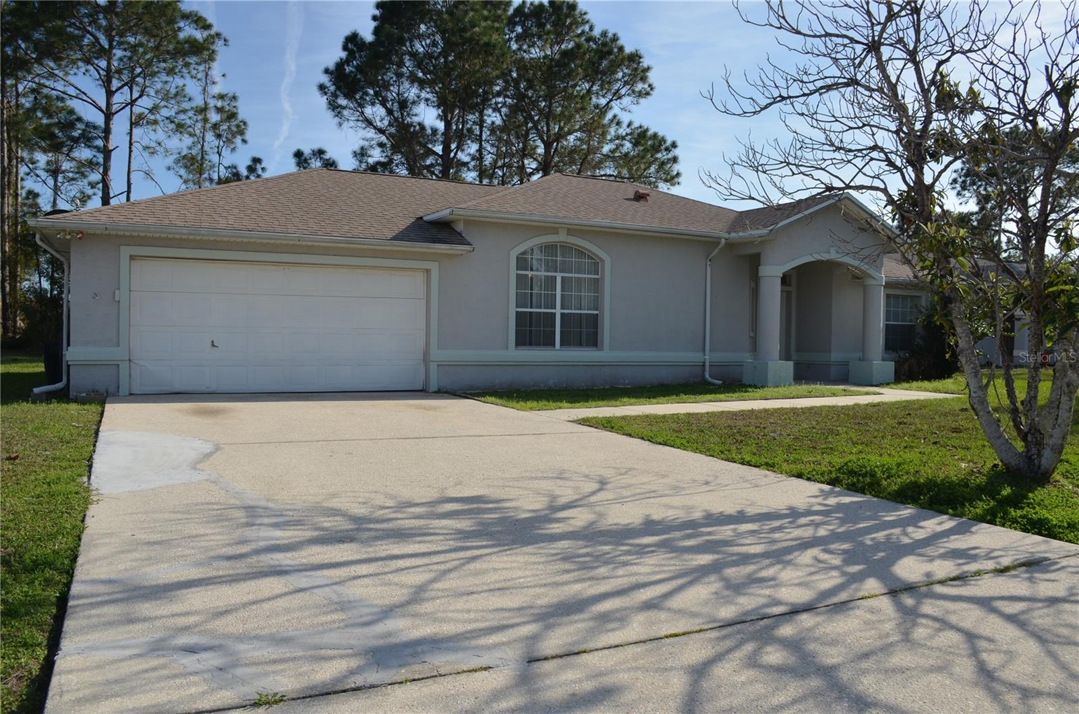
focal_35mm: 27
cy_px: 357
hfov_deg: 67.5
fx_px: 807
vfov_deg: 47.7
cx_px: 540
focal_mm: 18
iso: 100
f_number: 8
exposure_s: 1/400
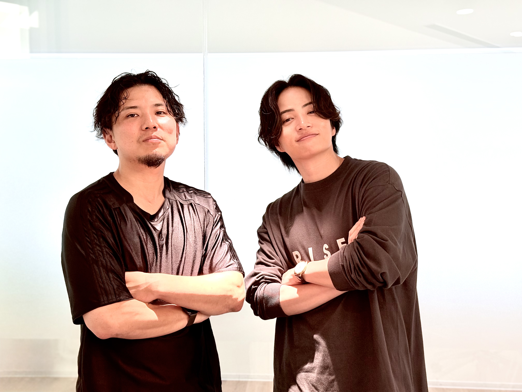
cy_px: 196
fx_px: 724
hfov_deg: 39.7
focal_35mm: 48
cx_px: 261
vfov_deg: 30.3
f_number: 1.78
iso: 80
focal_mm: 6.76
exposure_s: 1/76
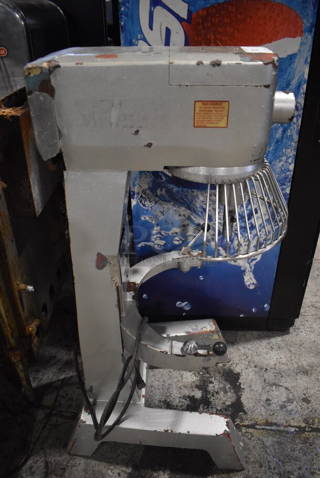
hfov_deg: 48.0
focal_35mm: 27
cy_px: 239
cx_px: 160
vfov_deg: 67.3
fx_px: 359
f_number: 3.5
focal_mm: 18
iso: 2200
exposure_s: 1/125
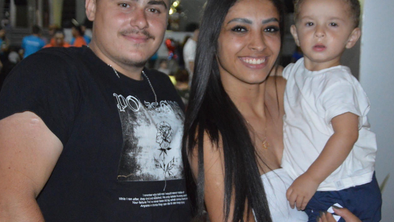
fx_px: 679
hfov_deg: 32.3
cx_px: 188
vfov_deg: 18.5
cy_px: 90
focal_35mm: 65
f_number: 4.2
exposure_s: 1/60
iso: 3200
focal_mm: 32
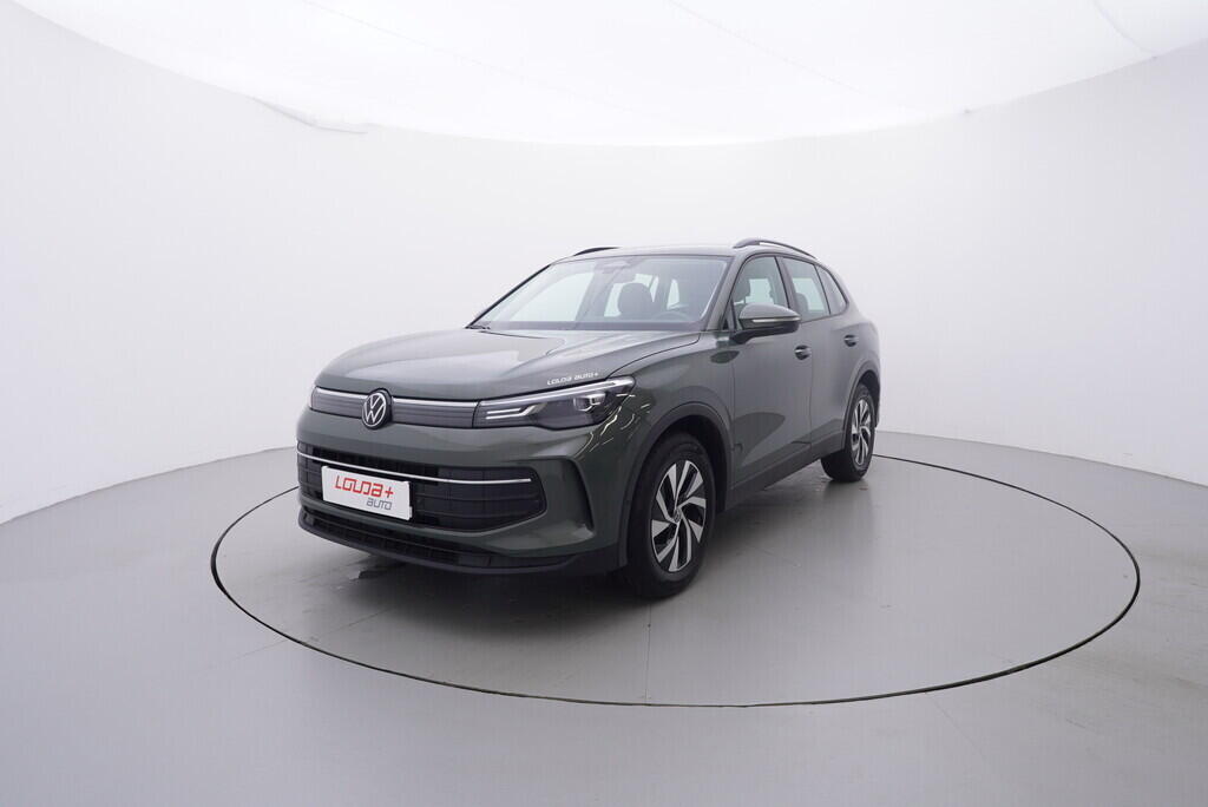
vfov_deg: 56.2
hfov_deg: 77.3
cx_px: 604
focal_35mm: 22
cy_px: 404
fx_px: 755
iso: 200
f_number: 5
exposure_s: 1/80
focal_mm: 15
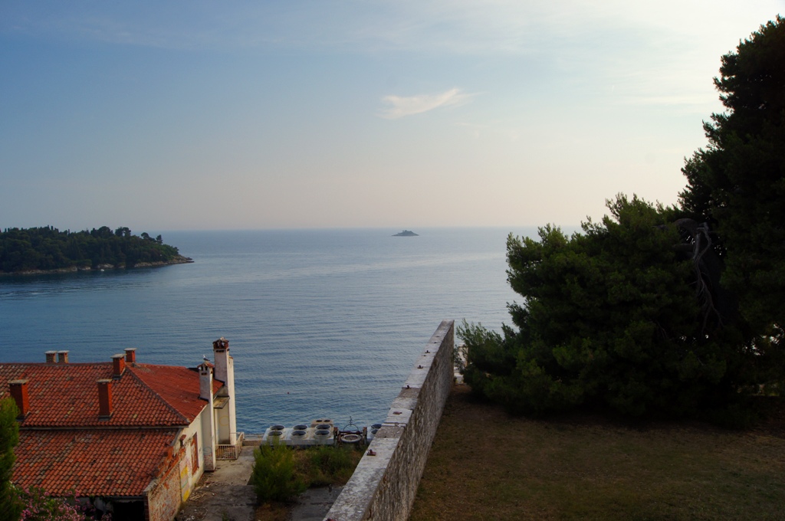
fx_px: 588
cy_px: 260
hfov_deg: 67.4
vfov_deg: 47.8
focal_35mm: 27
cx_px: 392
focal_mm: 18
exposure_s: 1/50
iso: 100
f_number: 10
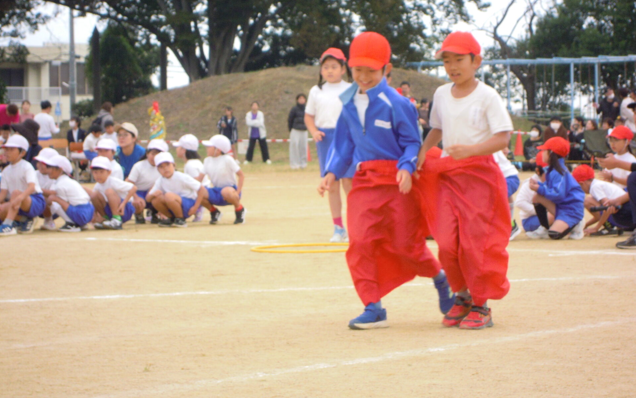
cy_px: 170
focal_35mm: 149
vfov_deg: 8.8
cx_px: 318
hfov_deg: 14.0
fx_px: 2583
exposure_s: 1/200
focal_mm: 25
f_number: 6.6
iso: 250
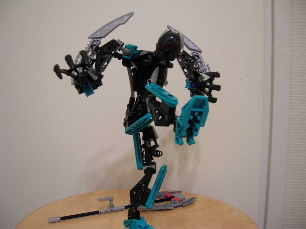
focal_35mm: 34
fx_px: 301
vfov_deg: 41.8
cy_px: 114
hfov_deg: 54.0
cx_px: 153
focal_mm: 5.7
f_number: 2.9
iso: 72
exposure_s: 1/4.1
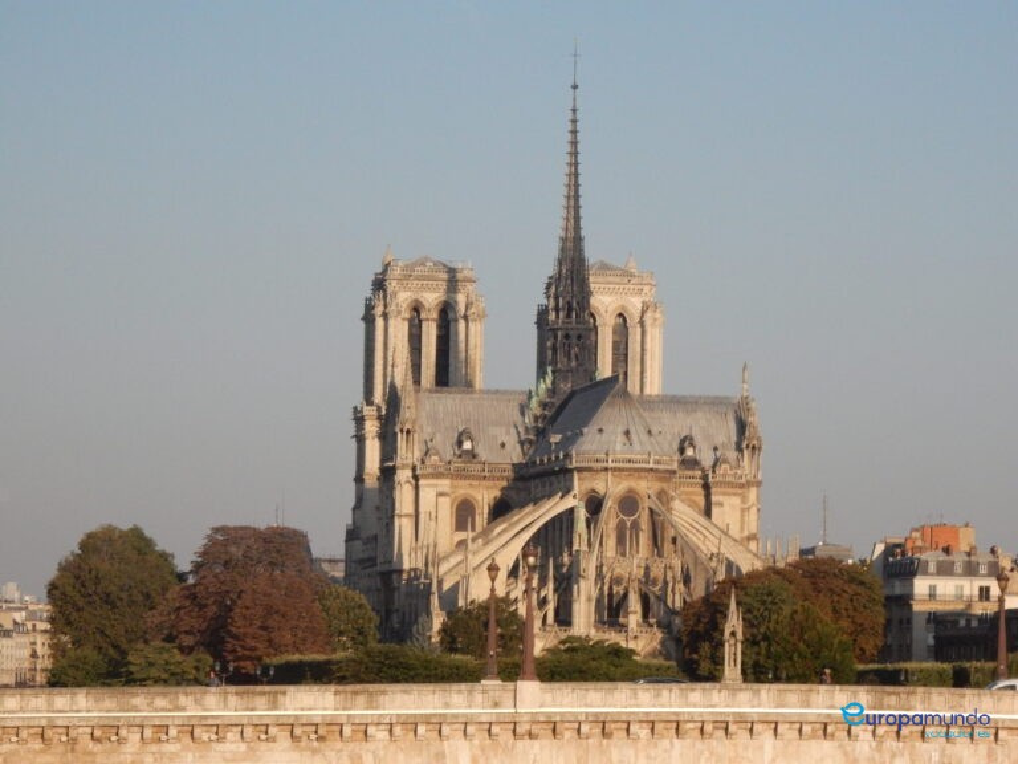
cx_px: 509
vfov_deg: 9.1
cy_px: 382
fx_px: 4823
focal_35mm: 164
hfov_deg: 12.0
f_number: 6
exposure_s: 1/200
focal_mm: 29.2
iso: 400
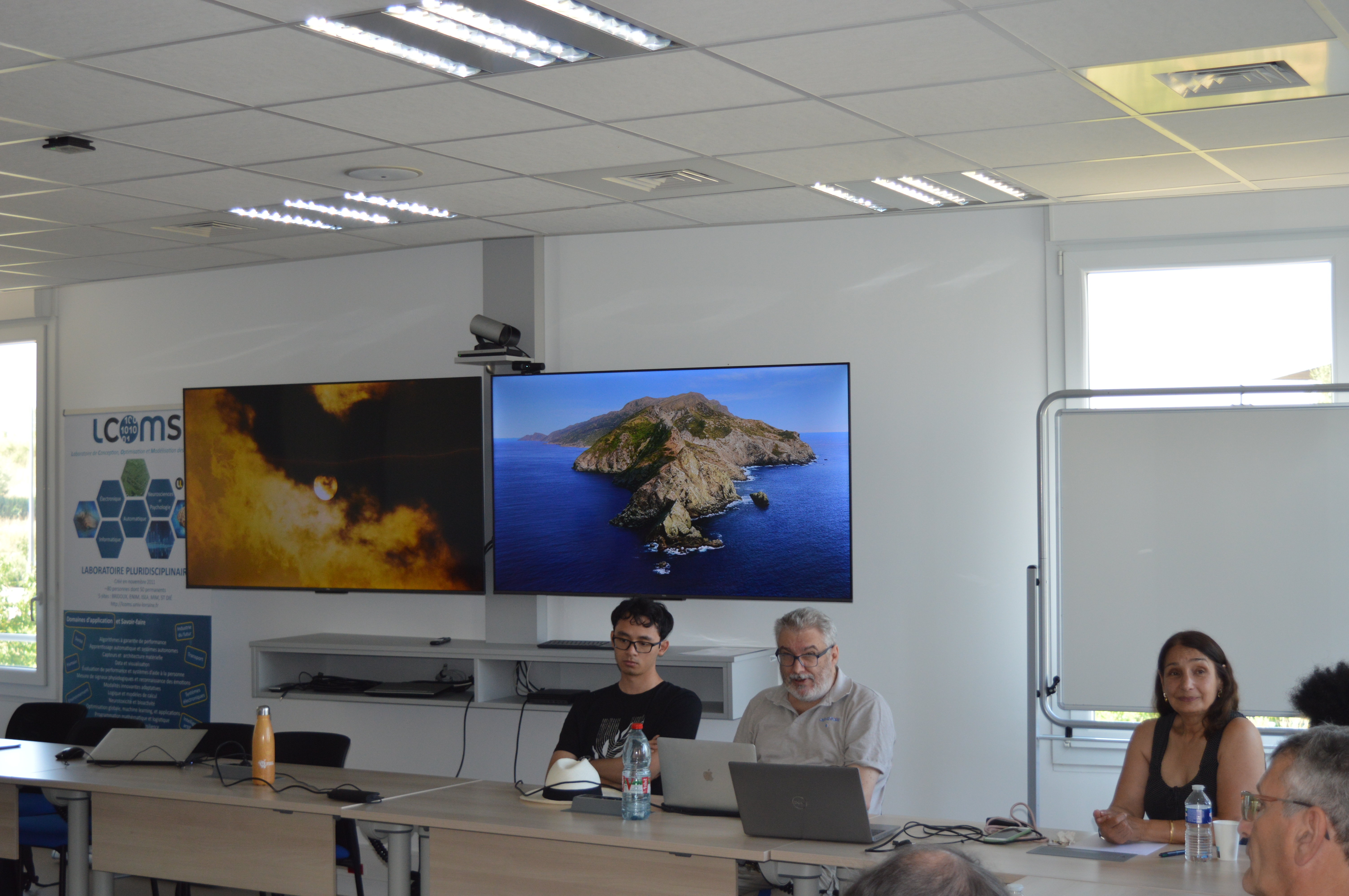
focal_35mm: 51
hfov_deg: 38.9
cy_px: 448
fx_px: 1909
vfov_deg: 26.4
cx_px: 674
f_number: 4.5
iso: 400
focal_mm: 34
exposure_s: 1/125
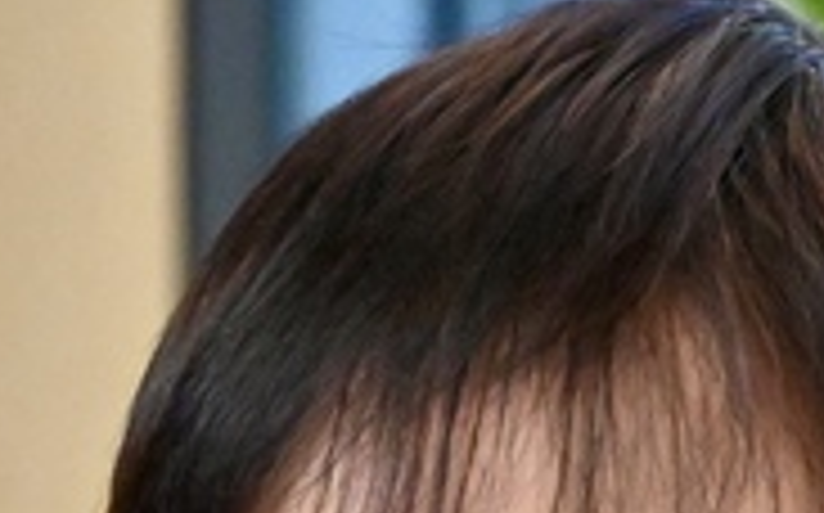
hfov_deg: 3.7
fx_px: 12766
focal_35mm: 569
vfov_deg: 2.3
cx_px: 36
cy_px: 1494
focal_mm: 85
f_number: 8
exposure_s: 1/160
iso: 4000
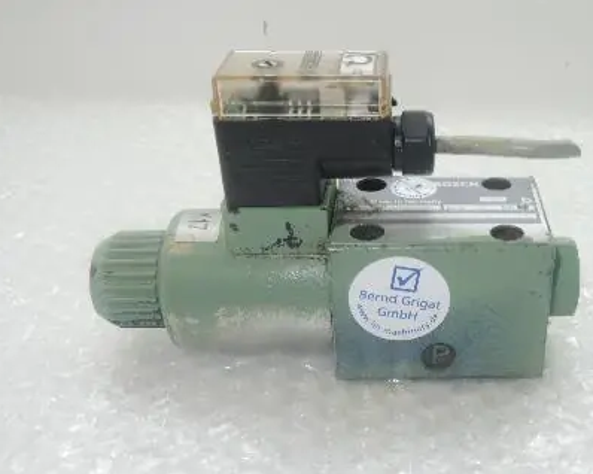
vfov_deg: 34.1
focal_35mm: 44
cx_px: 468
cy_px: 236
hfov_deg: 40.4
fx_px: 772
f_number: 2.8
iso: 80
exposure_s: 1/20
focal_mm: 6
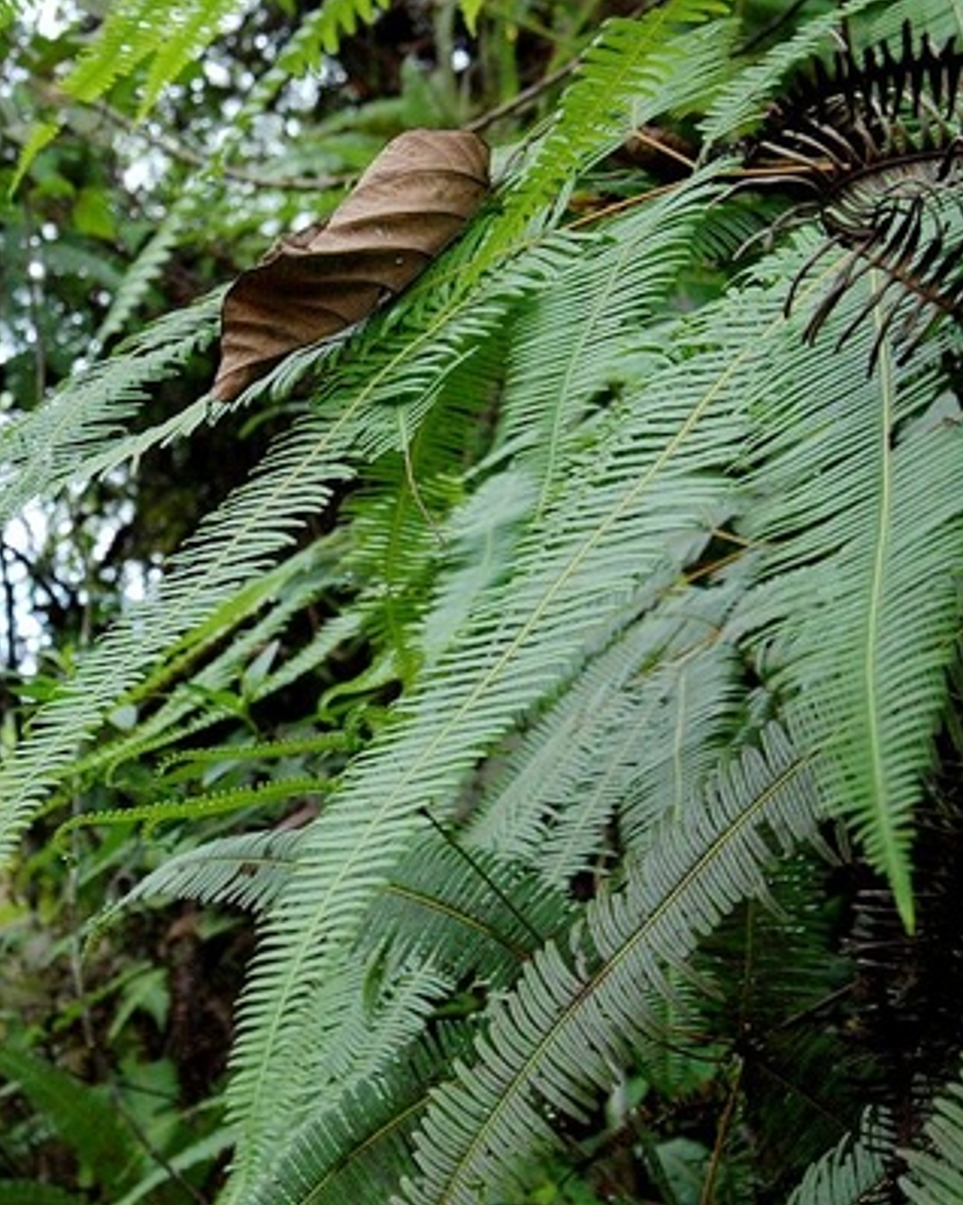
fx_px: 3412
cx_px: 194
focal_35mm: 96
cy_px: 602
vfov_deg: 20.0
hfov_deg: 16.0
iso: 800
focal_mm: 45
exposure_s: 1/100
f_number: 10
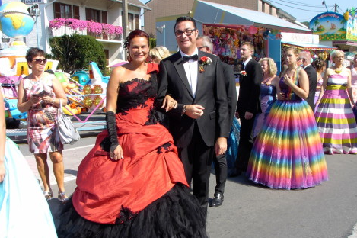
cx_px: 181
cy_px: 135
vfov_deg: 27.5
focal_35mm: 49
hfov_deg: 40.4
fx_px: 486
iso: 70
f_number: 5
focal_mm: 7.1
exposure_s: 1/200
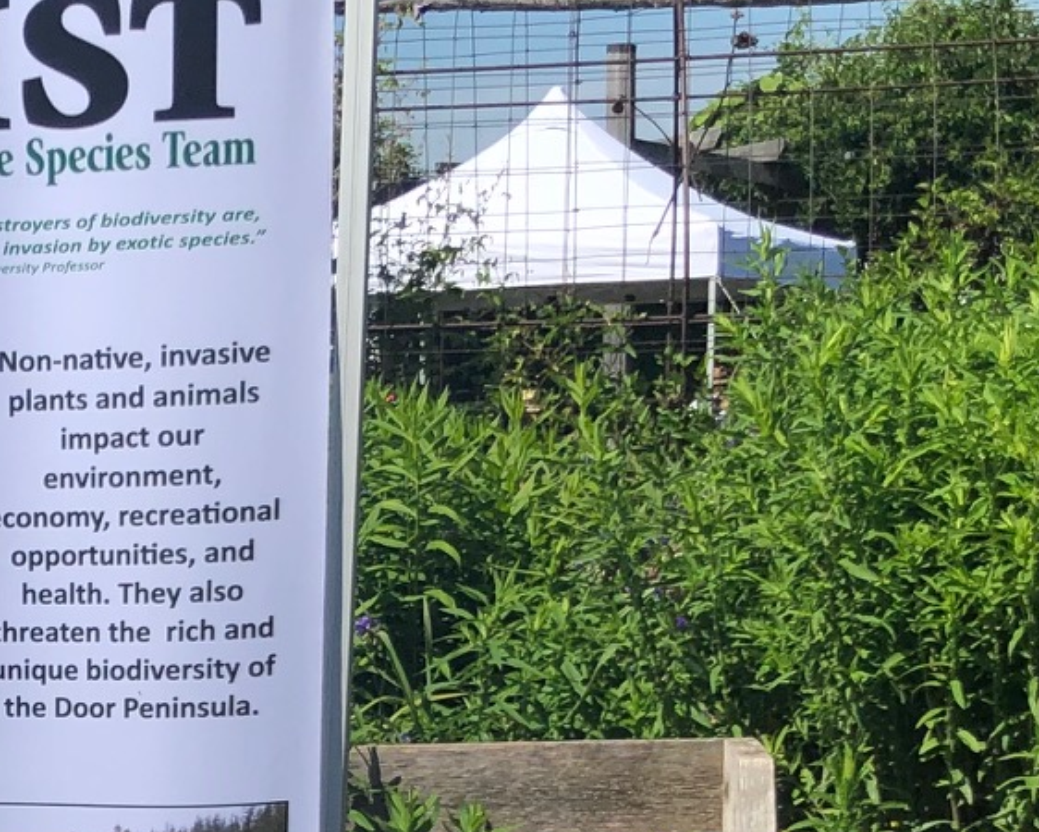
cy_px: 1039
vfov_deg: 15.1
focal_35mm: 98
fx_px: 3015
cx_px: -96
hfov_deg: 18.8
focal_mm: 3.99
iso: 20
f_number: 1.8
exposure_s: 1/3205
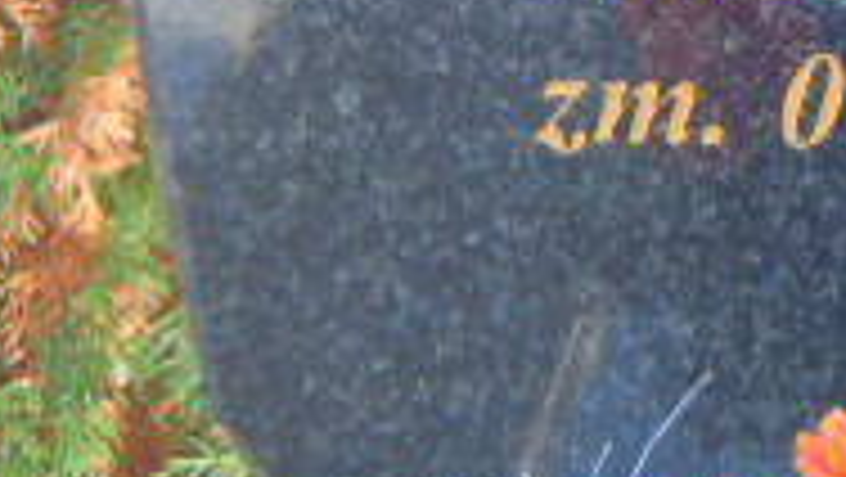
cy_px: -32
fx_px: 8978
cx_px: 868
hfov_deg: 5.4
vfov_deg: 3.0
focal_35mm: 400
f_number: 3.9
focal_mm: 19.4
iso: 80
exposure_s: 1/60
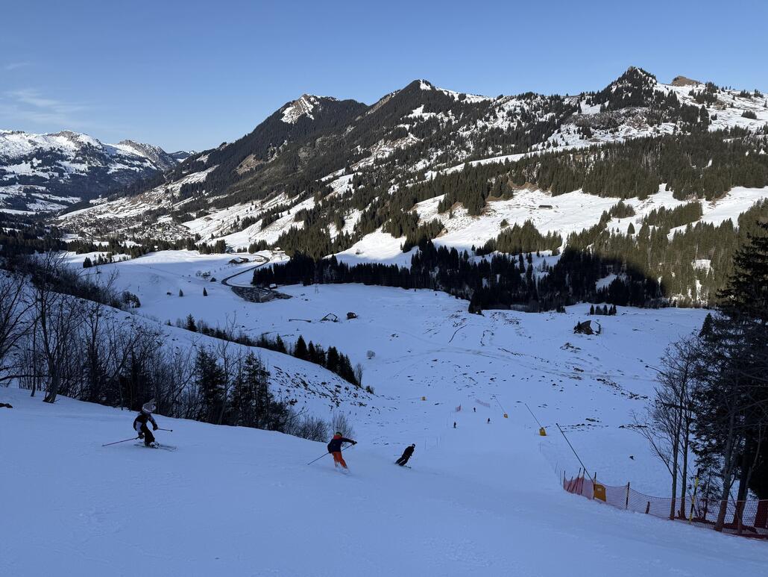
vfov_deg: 56.8
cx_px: 384
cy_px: 288
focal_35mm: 24
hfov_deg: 71.6
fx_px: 533
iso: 80
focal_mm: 6.76
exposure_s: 1/4673
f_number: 1.78
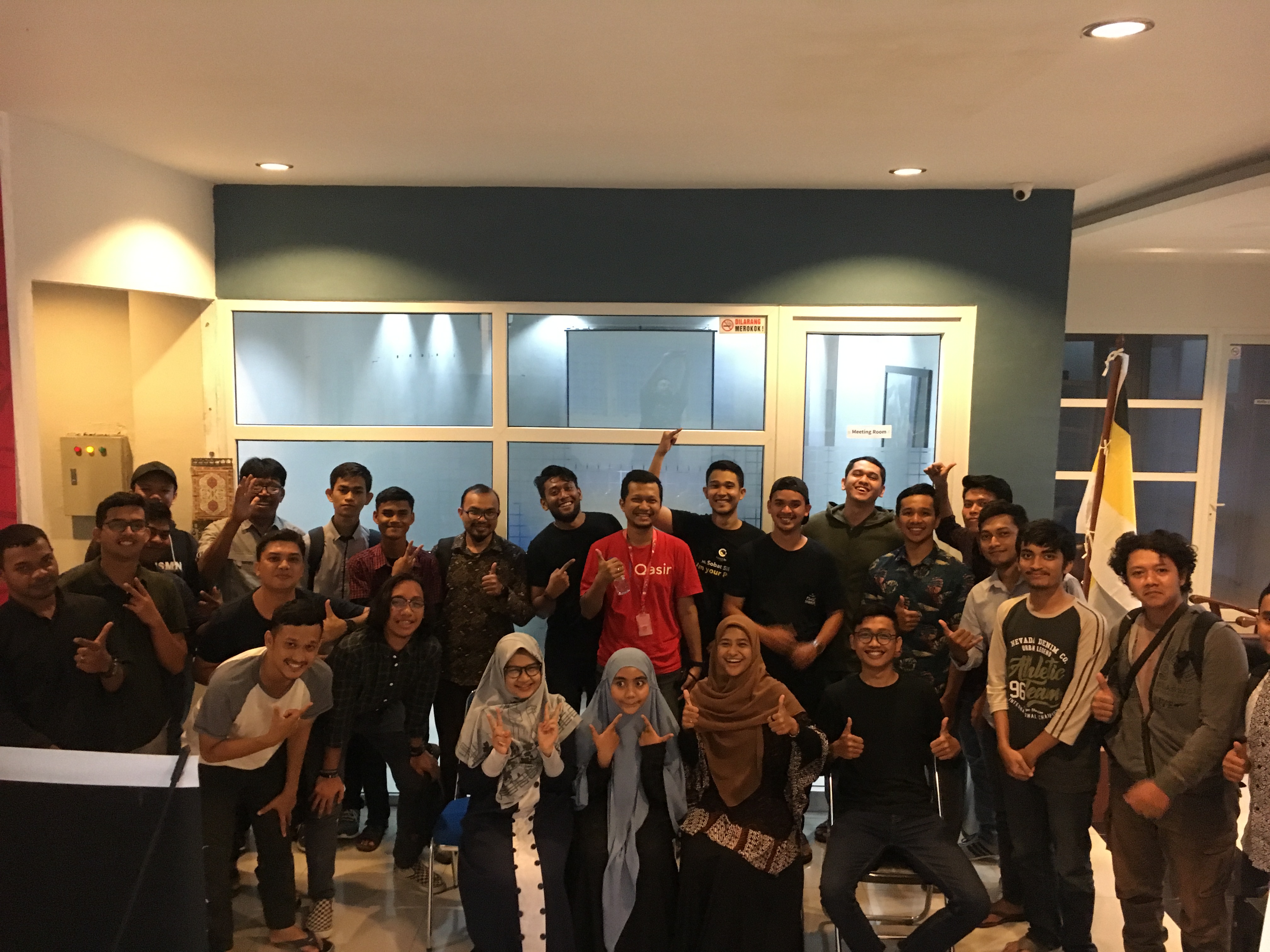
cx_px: 635
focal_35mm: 29
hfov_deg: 61.7
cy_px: 476
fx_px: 1064
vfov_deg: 48.2
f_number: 2.2
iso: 250
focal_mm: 4.15
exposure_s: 1/17
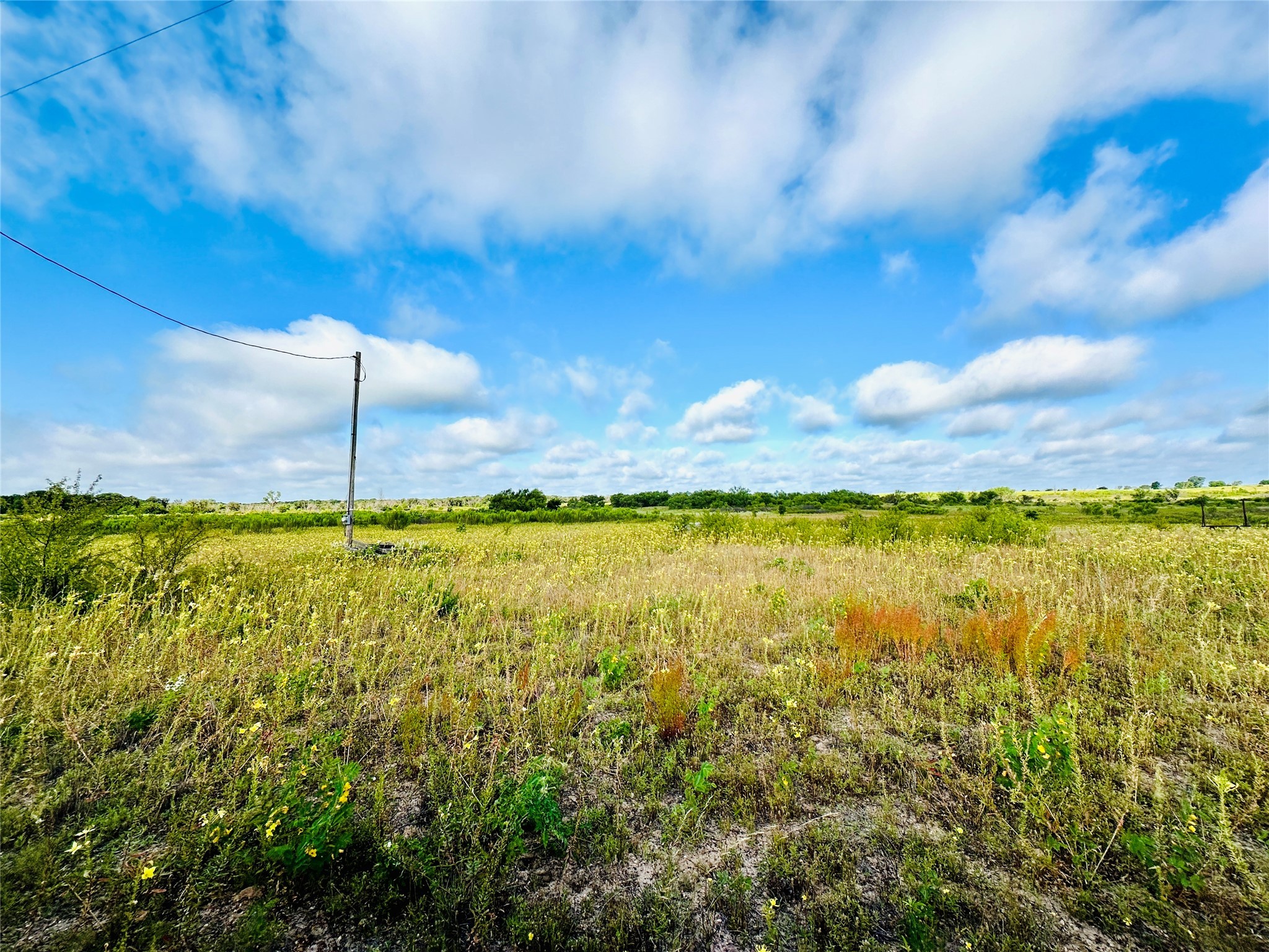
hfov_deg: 102.1
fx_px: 513
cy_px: 476
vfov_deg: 85.7
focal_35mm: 14
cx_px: 634
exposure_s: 1/1984
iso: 50
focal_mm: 2.22
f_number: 2.2
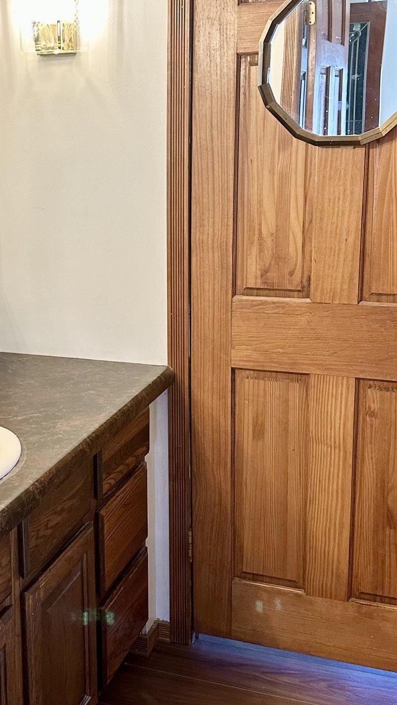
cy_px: 316
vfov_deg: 42.8
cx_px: 80
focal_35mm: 48
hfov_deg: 24.5
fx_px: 898
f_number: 1.78
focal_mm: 6.86
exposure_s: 1/120
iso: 160
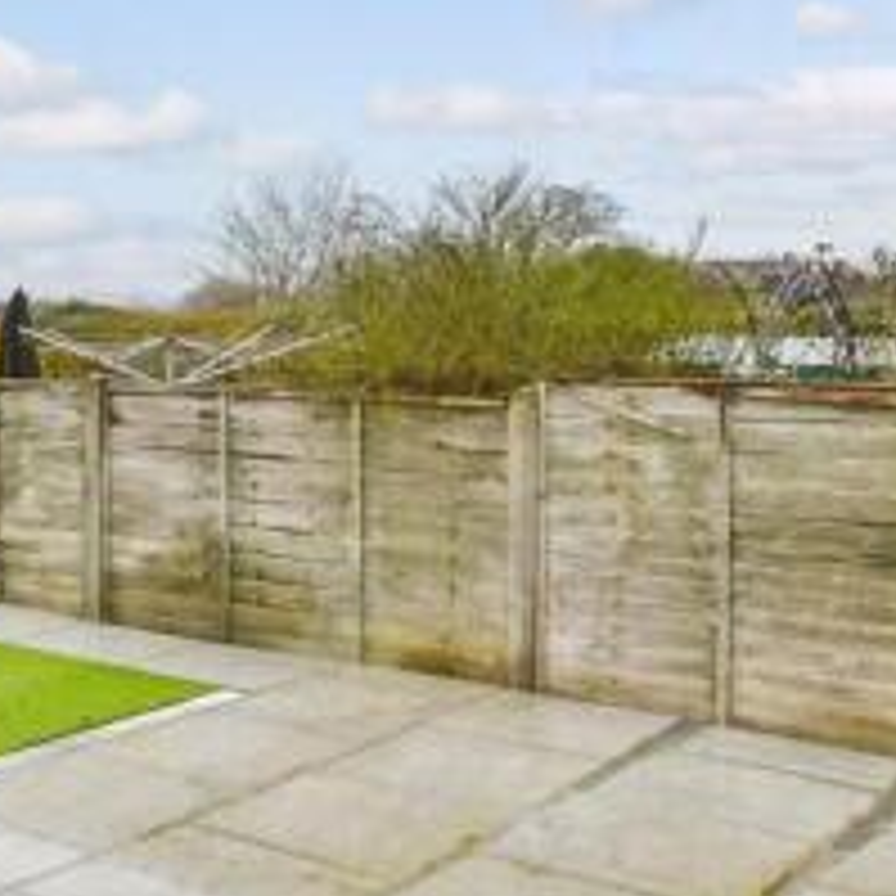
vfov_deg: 39.7
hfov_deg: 25.8
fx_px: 1230
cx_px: -538
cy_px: 331
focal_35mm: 42
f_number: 8
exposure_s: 1/200
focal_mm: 10
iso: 320
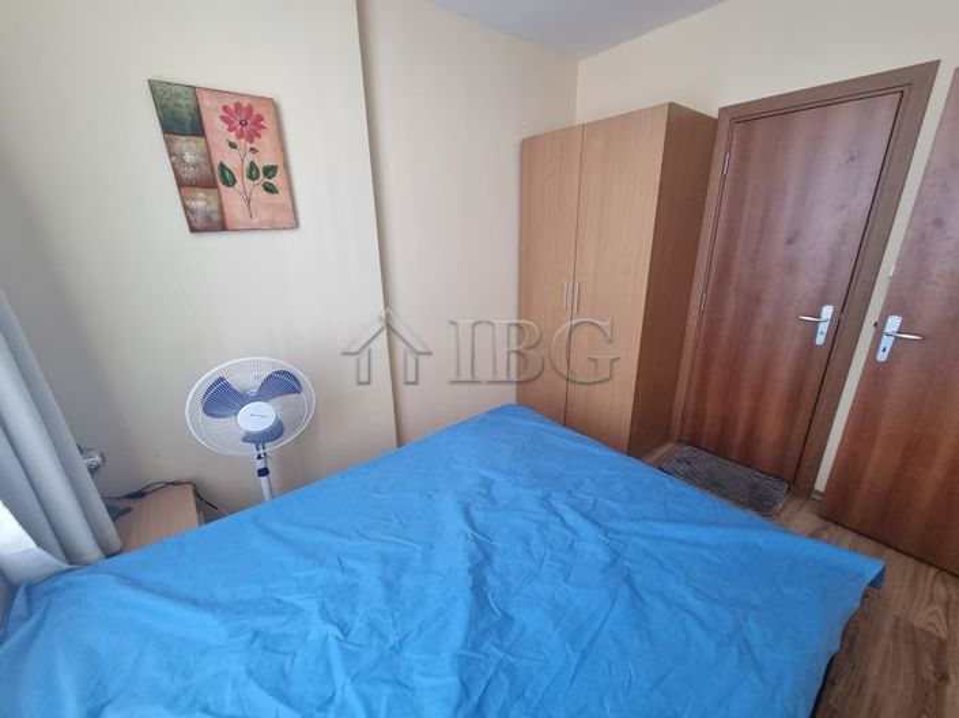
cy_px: 359
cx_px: 480
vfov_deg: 89.9
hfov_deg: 106.2
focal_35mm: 13
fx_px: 360
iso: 320
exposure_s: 1/50
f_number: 2.2
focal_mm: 2.2
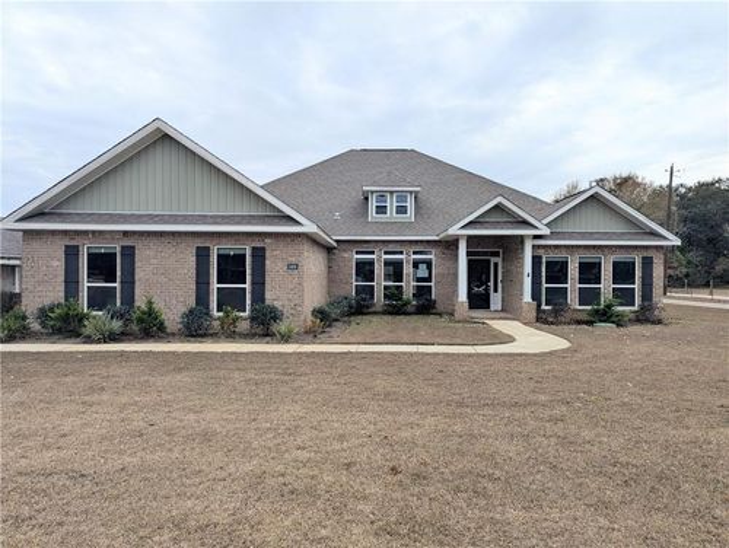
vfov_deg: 56.9
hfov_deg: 71.5
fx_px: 506
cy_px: 274
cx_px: 364
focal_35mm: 24
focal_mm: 6.81
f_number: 1.85
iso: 49
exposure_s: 1/1919
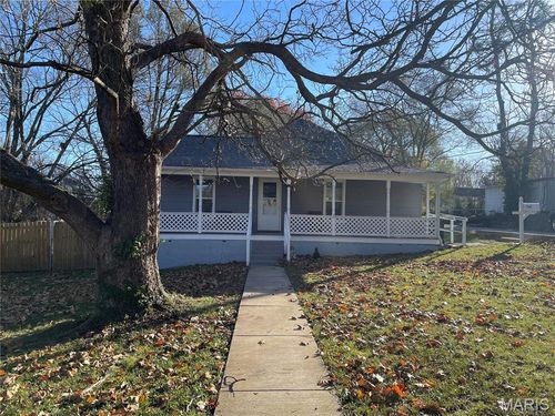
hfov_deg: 67.3
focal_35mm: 26
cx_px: 278
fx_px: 417
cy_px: 208
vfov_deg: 53.1
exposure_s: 1/1304
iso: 32
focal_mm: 4.2
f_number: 1.6
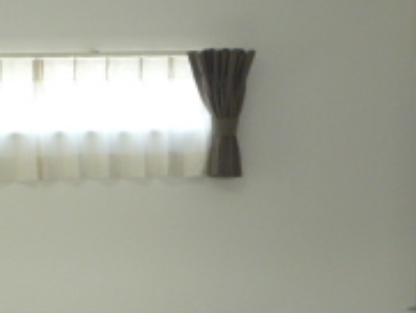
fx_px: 1191
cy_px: 327
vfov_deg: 14.7
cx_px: -16
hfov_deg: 19.2
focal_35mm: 99
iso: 100
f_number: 3.3
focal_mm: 4.9
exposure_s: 1/60
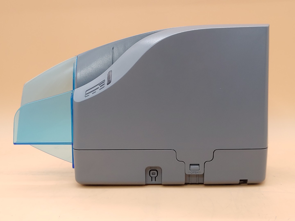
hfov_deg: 41.2
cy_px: 110
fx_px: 392
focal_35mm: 46
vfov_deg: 31.5
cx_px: 148
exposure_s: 1/61
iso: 50
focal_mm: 4.36
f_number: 1.8
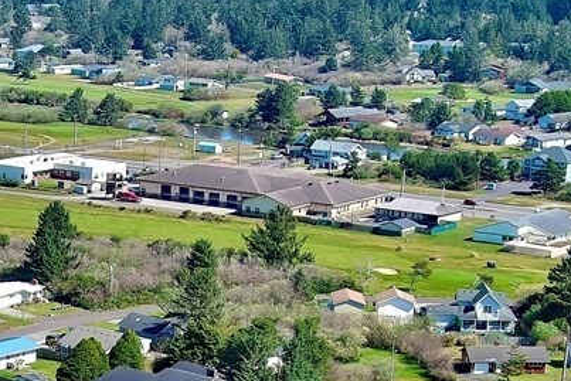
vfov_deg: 10.9
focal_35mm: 122
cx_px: -23
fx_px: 1936
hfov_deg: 16.4
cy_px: 549
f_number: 2.8
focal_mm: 10.57
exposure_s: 1/927
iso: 100
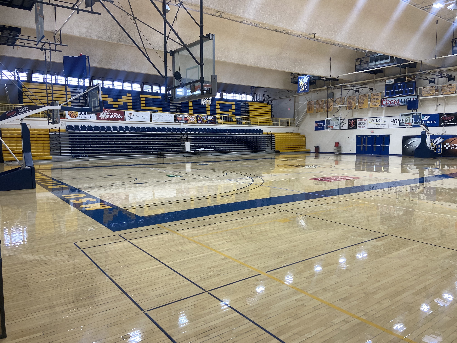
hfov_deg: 67.3
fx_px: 343
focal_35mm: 26
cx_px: 228
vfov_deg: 53.1
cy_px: 172
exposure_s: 1/120
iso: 80
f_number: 1.8
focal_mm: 4.25
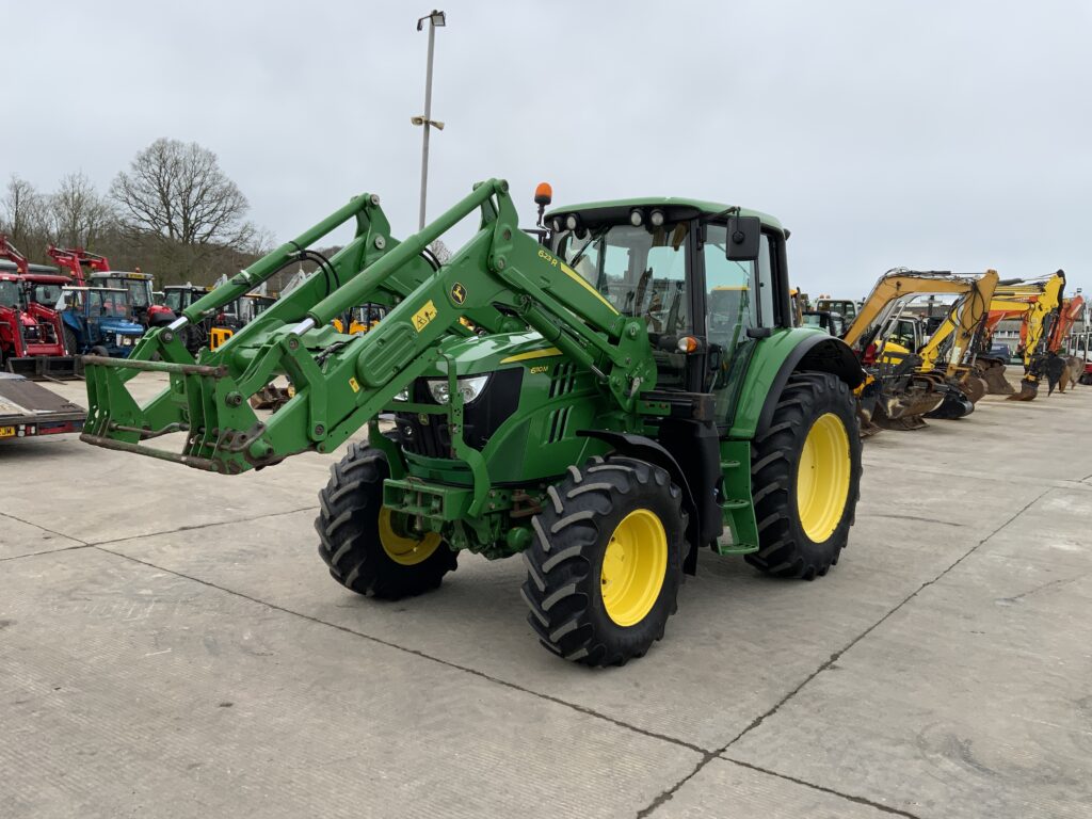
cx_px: 546
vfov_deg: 48.2
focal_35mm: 29
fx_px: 915
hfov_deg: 61.7
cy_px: 410
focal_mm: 3
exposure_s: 1/978
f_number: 1.8
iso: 16
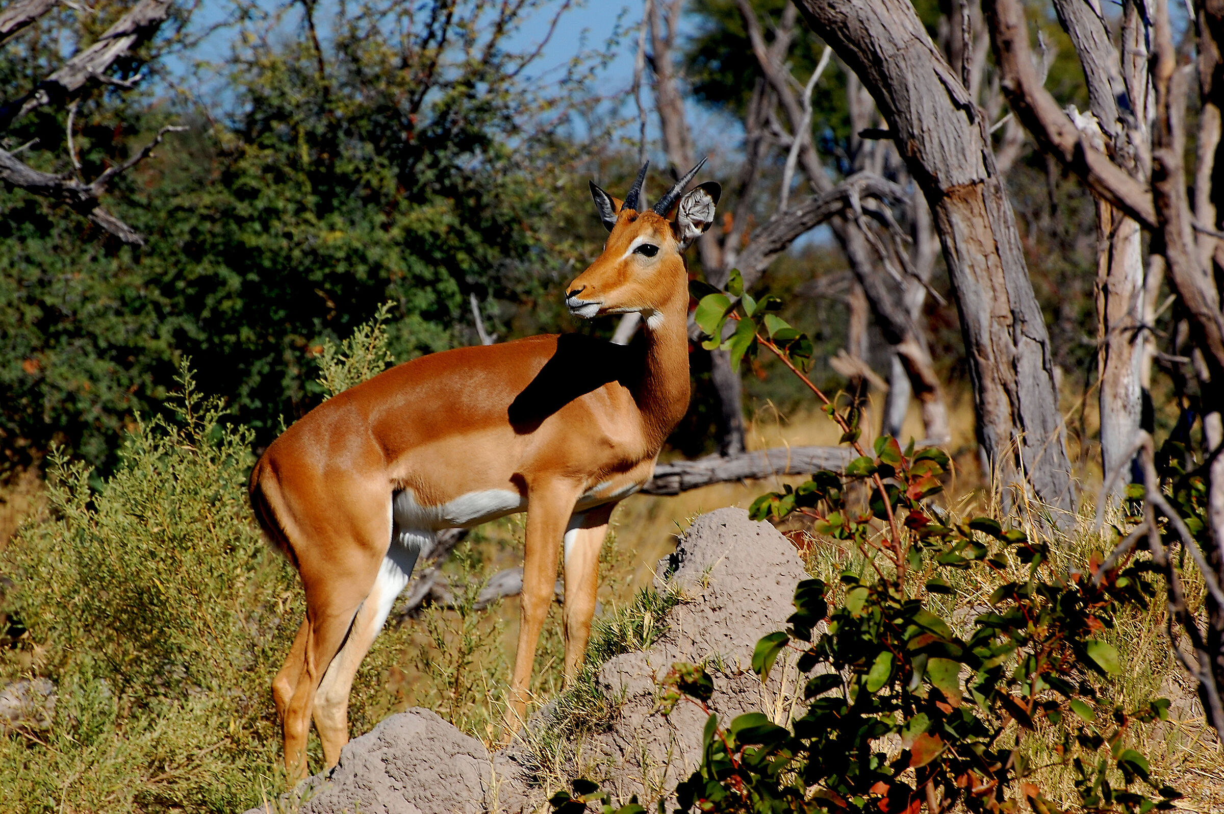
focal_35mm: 330
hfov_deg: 6.2
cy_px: 407
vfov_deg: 4.2
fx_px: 11210
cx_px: 612
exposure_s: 1/200
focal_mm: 220
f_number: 13
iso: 200
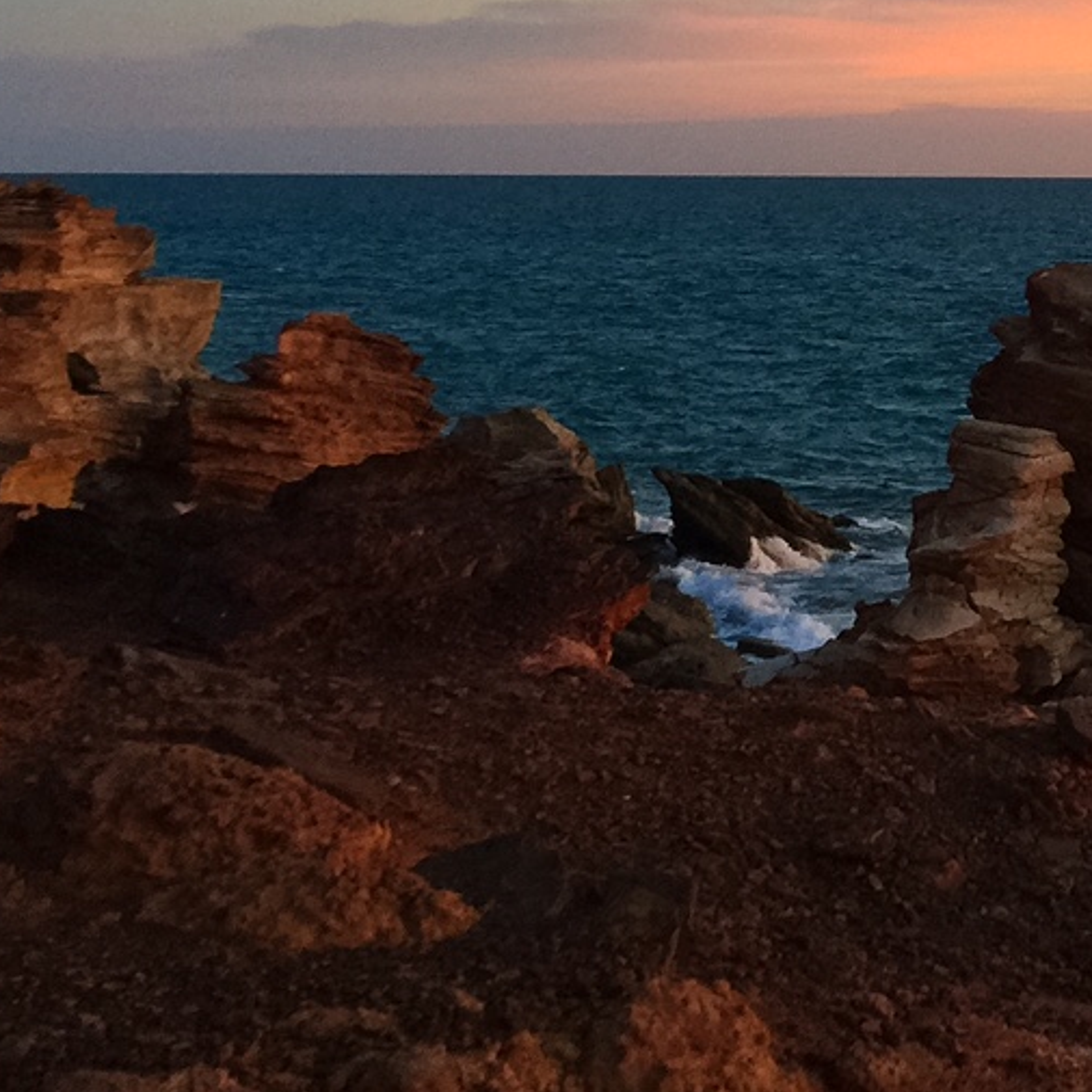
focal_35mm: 81
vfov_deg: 20.8
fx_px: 2891
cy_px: 37
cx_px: 1313
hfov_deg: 20.1
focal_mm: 4.15
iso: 64
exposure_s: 1/33
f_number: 2.2
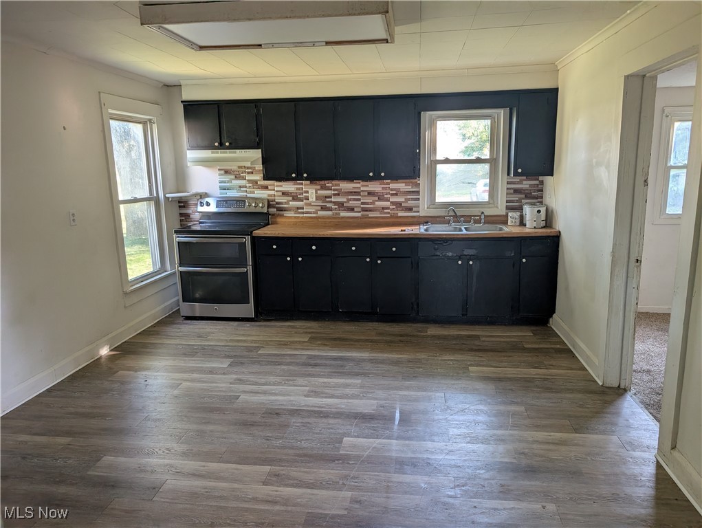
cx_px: 351
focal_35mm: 24
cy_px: 264
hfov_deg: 71.5
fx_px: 487
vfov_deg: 56.9
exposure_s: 1/161
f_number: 1.68
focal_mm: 6.9
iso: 193
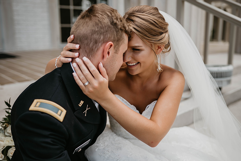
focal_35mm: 35
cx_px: 120
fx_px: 234
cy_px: 80
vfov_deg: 37.9
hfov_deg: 54.4
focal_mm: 35
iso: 100
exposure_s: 1/640
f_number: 2
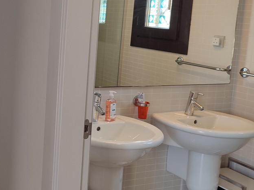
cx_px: 14
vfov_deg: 29.3
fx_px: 359
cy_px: 55
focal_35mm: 49
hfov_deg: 35.9
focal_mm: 5.89
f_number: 1.89
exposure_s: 1/33
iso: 54
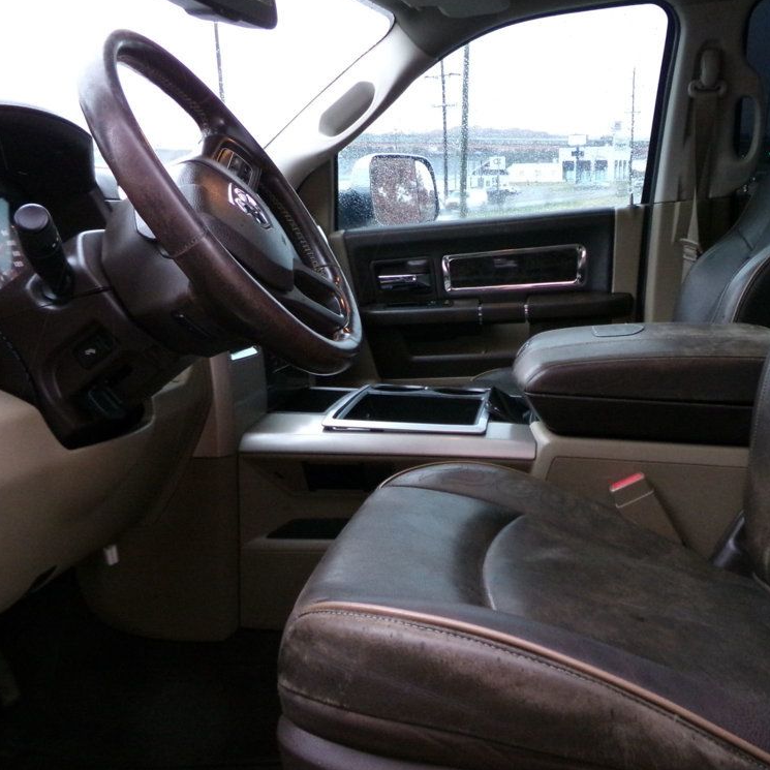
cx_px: 459
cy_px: 374
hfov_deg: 48.2
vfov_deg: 48.4
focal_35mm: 34
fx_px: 856
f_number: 3.8
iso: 800
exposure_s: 1/60
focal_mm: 5
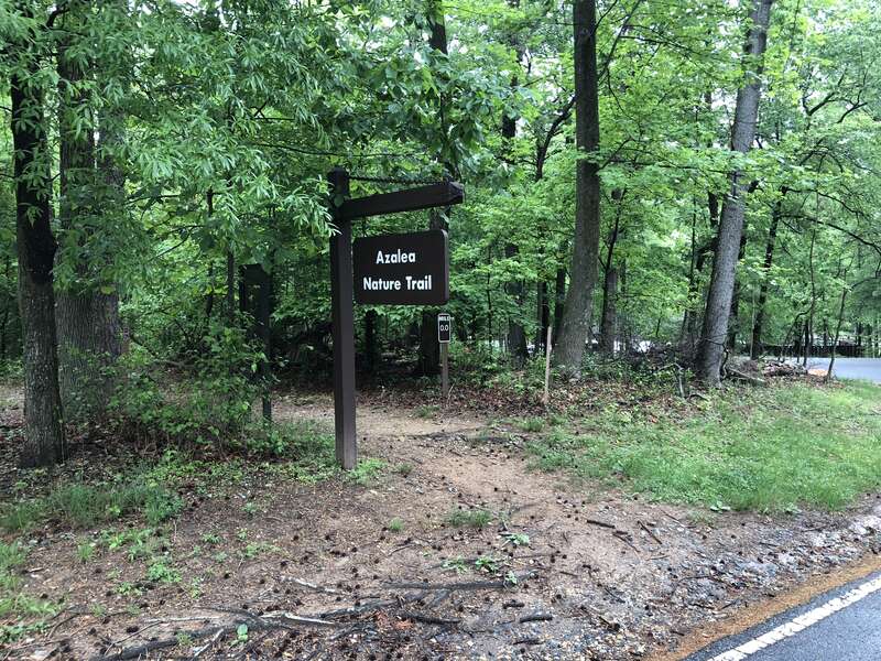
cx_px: 440
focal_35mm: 28
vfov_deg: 49.7
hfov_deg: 63.4
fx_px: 713
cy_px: 330
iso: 25
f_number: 1.8
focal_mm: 3.99
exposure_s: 1/30
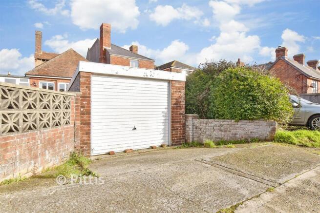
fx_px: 169
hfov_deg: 86.9
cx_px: 160
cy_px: 106
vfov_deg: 64.6
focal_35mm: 19
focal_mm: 13
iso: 160
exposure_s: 1/250
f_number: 8
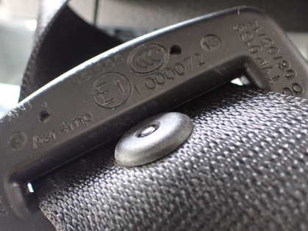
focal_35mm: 43
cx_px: 115
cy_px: 136
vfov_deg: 33.5
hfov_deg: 43.5
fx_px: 382
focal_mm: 5.4
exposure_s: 1/40
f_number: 2.3
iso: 800
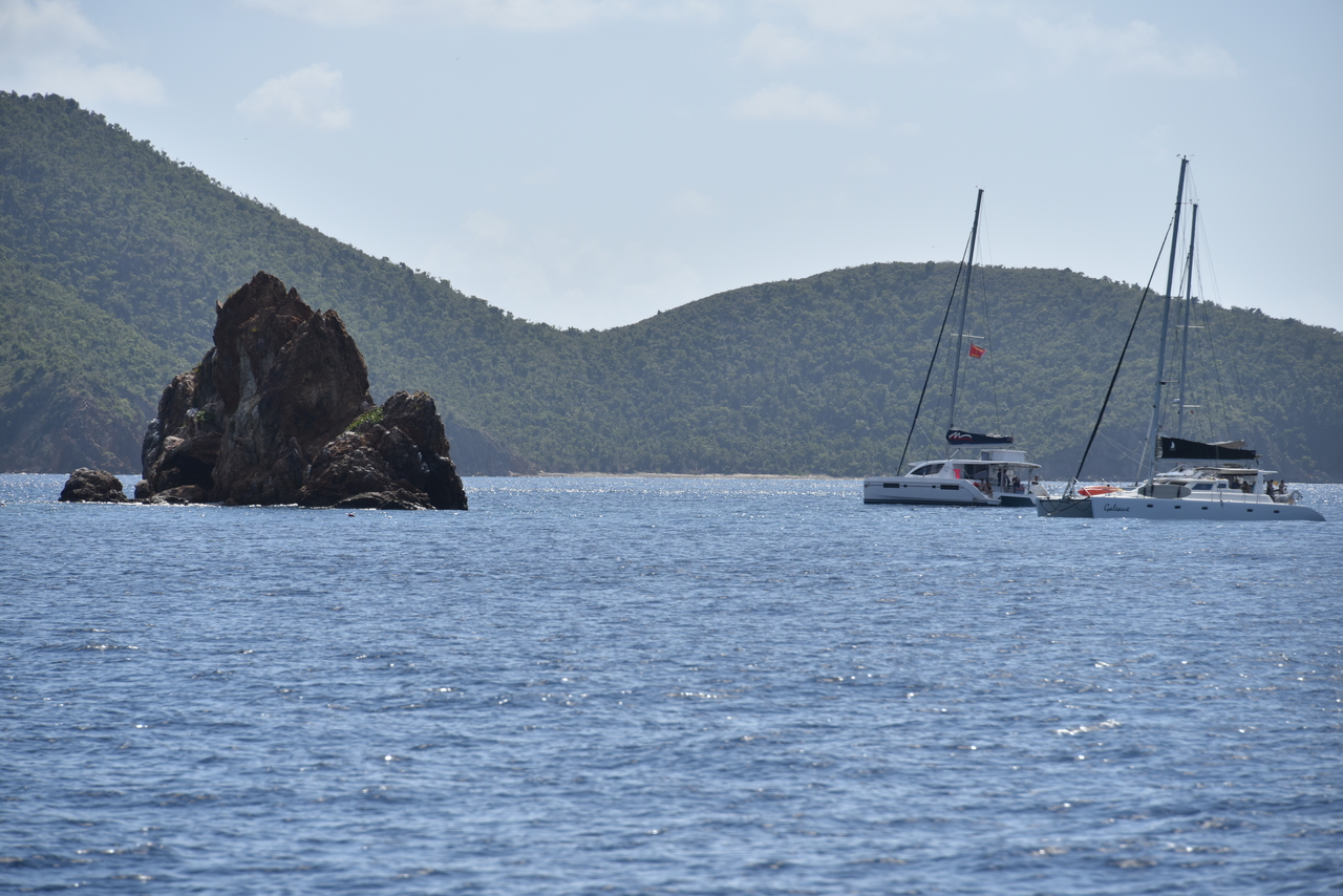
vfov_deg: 6.0
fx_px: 8582
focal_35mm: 230
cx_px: 672
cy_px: 448
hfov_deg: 8.9
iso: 100
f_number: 9
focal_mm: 230
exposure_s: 1/500
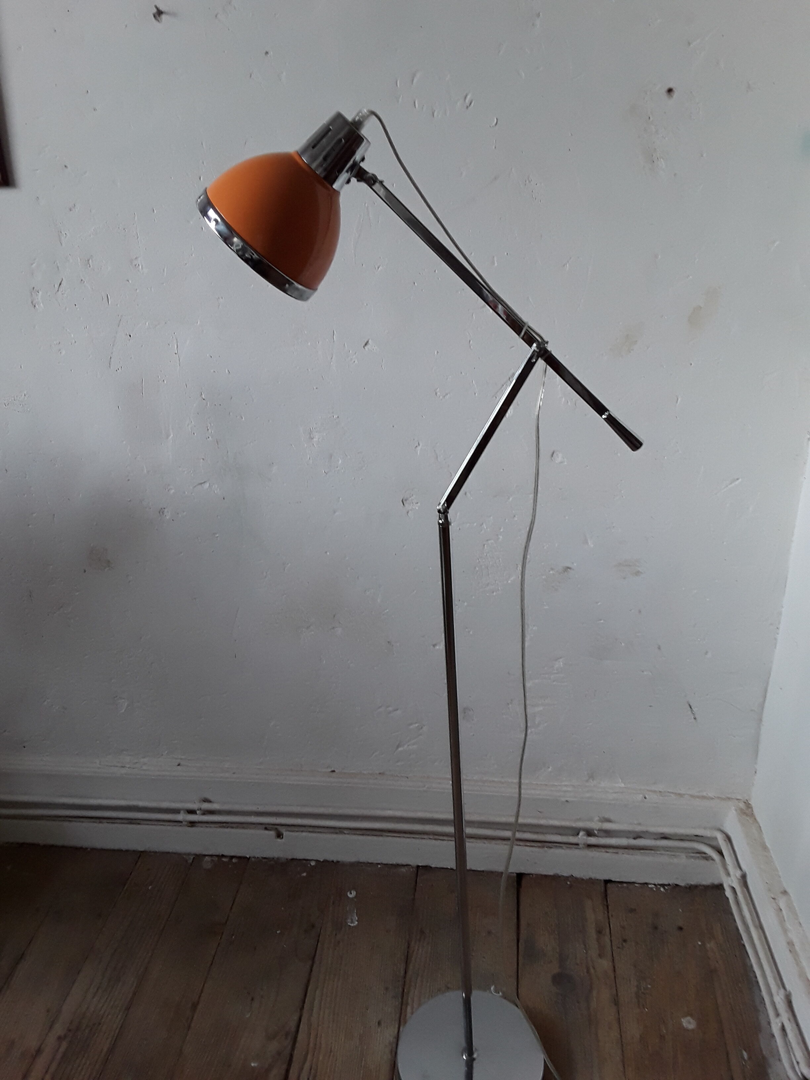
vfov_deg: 65.3
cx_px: 405
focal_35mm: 27
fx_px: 842
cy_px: 540
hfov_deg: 51.4
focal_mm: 2.91
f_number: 1.9
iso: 80
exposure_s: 1/33
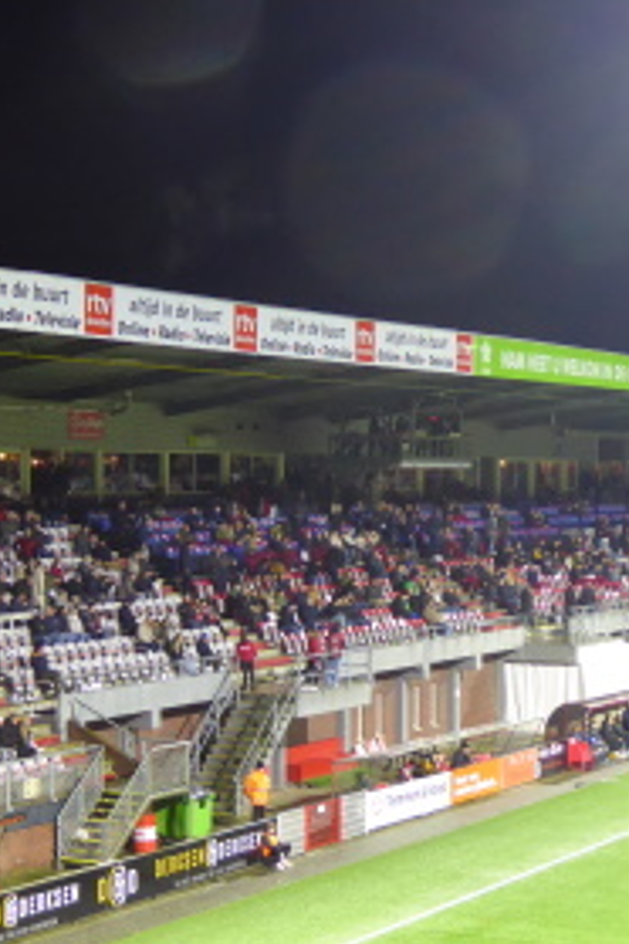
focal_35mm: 84
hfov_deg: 16.2
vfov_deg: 24.1
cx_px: 254
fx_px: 2201
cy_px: 568
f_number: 4.1
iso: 400
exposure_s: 1/15
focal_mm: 9
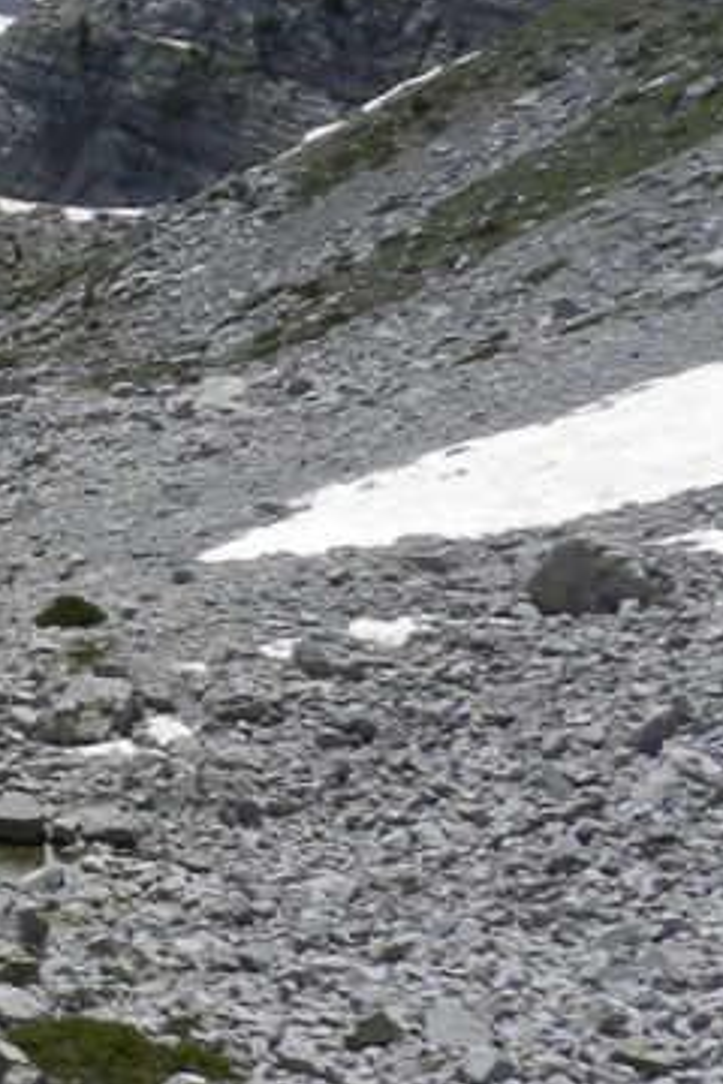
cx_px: -687
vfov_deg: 29.5
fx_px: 2048
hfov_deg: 16.0
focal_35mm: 68
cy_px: 364
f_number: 5.6
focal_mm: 4
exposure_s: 1/800
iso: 160
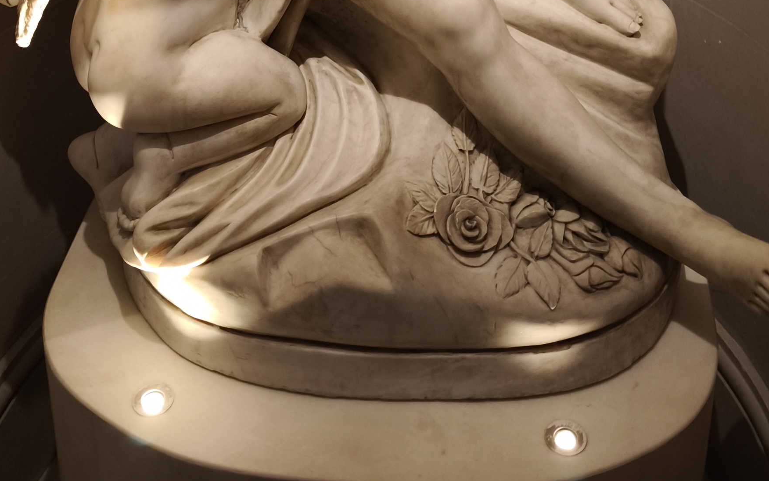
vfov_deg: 19.8
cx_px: 420
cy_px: -231
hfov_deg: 35.7
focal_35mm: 57
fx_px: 1195
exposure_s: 1/33.3
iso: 640
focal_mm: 6.57
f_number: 1.6
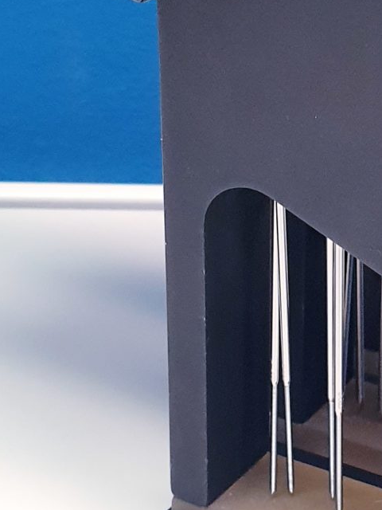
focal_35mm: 104
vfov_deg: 18.9
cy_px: 207
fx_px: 1530
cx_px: 328
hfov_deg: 14.1
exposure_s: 1/50
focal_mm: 4.3
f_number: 2.4
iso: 200
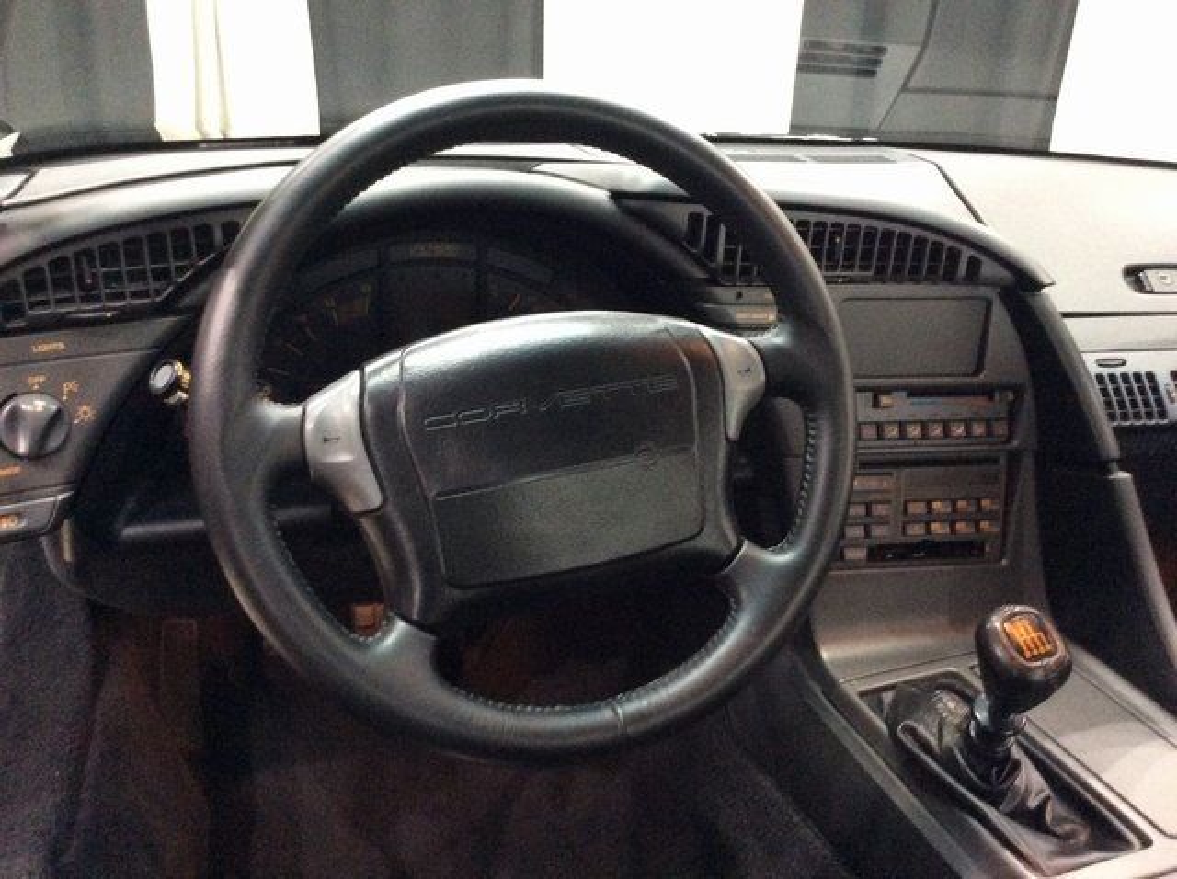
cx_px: 588
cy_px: 440
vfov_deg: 44.1
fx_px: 1086
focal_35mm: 32
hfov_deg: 56.9
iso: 320
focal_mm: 3.3
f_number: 2.4
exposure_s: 1/17
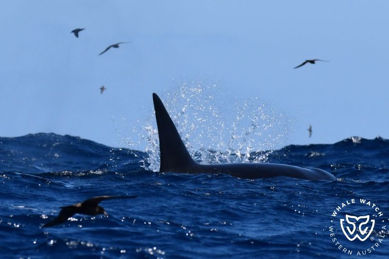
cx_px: 194
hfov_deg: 6.2
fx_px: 3565
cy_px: 130
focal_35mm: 330
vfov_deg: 4.2
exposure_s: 1/2000
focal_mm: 220
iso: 360
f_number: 8
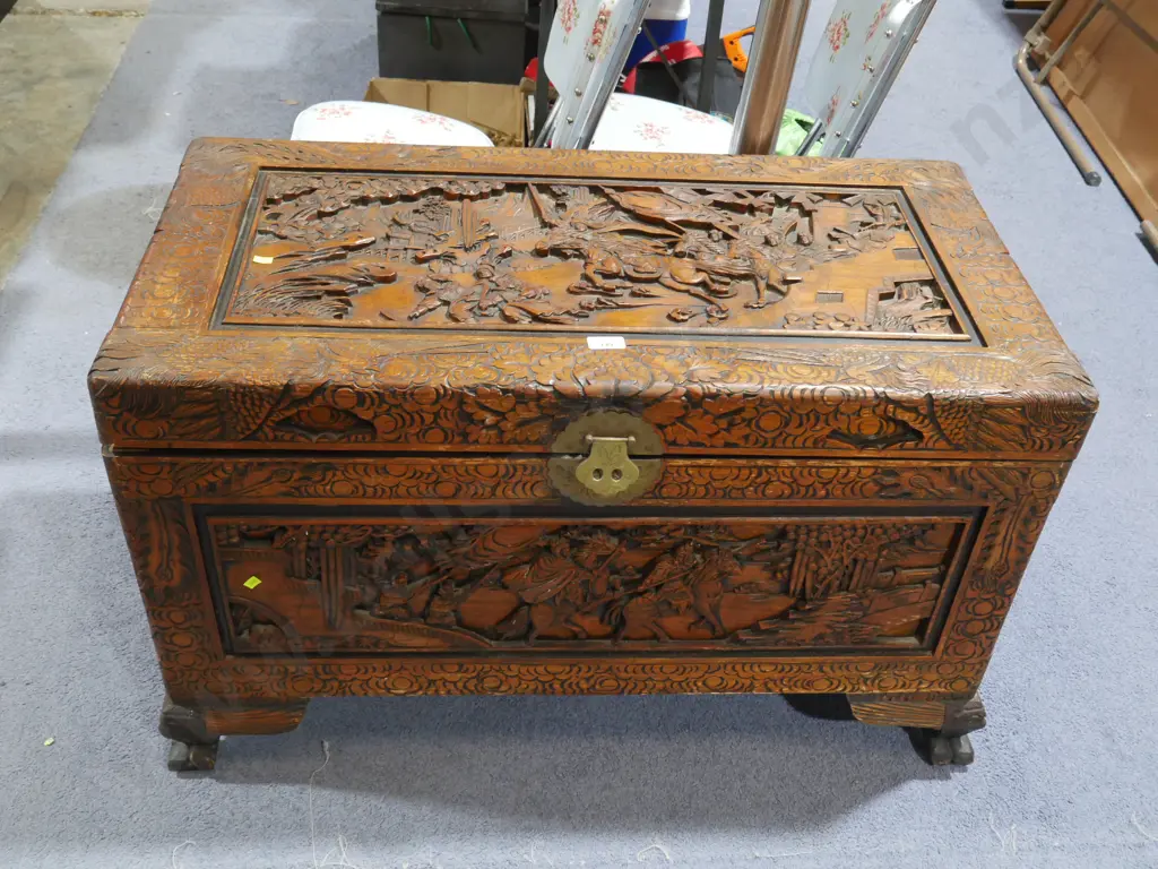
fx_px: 1204
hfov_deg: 51.4
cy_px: 434
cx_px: 579
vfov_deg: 39.7
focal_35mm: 36
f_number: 5.6
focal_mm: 18
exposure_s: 1/60
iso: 2000
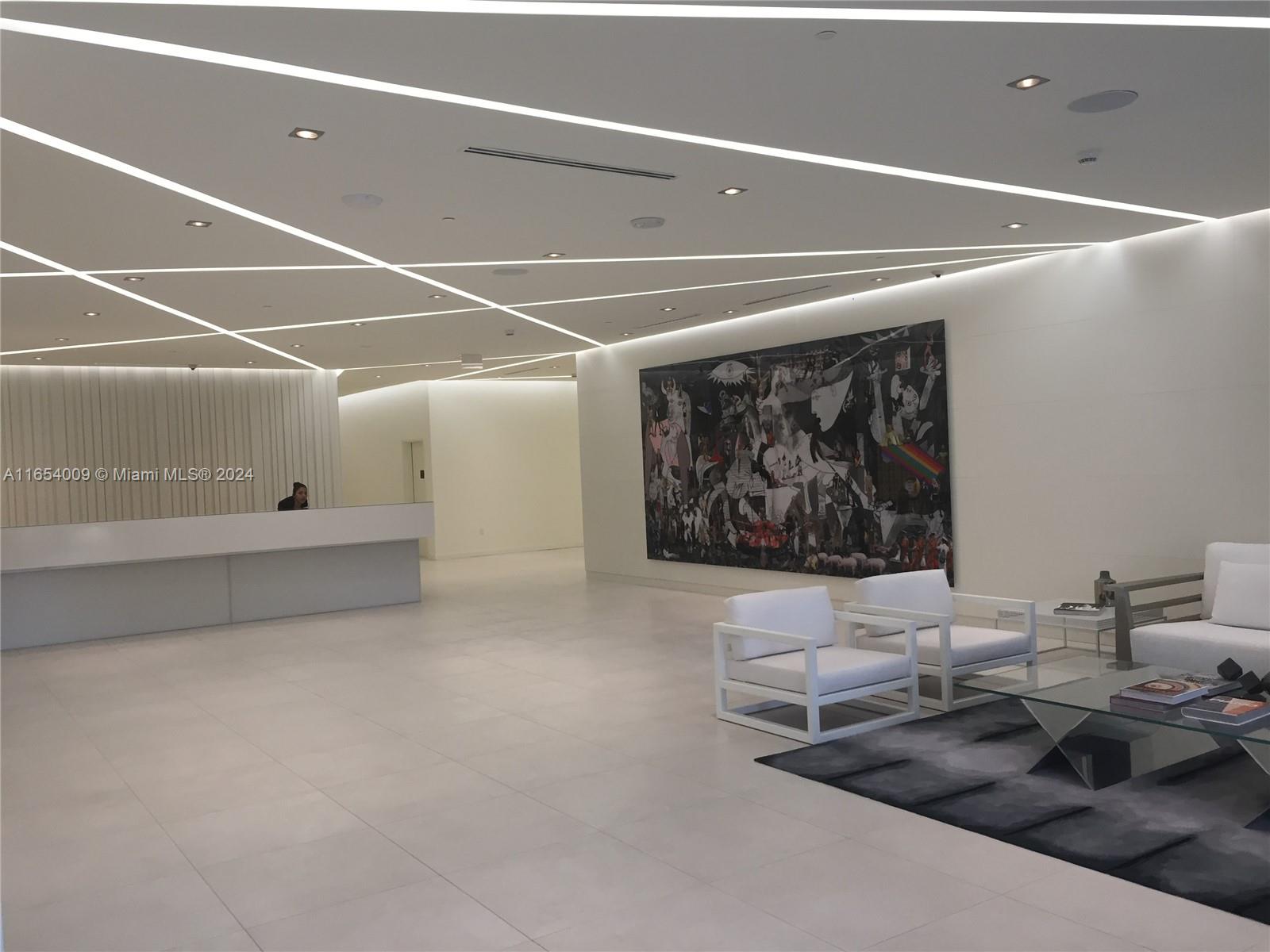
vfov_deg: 48.2
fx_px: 1064
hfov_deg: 61.7
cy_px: 476
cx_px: 635
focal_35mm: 29
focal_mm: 4.15
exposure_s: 1/40
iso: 40
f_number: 2.2
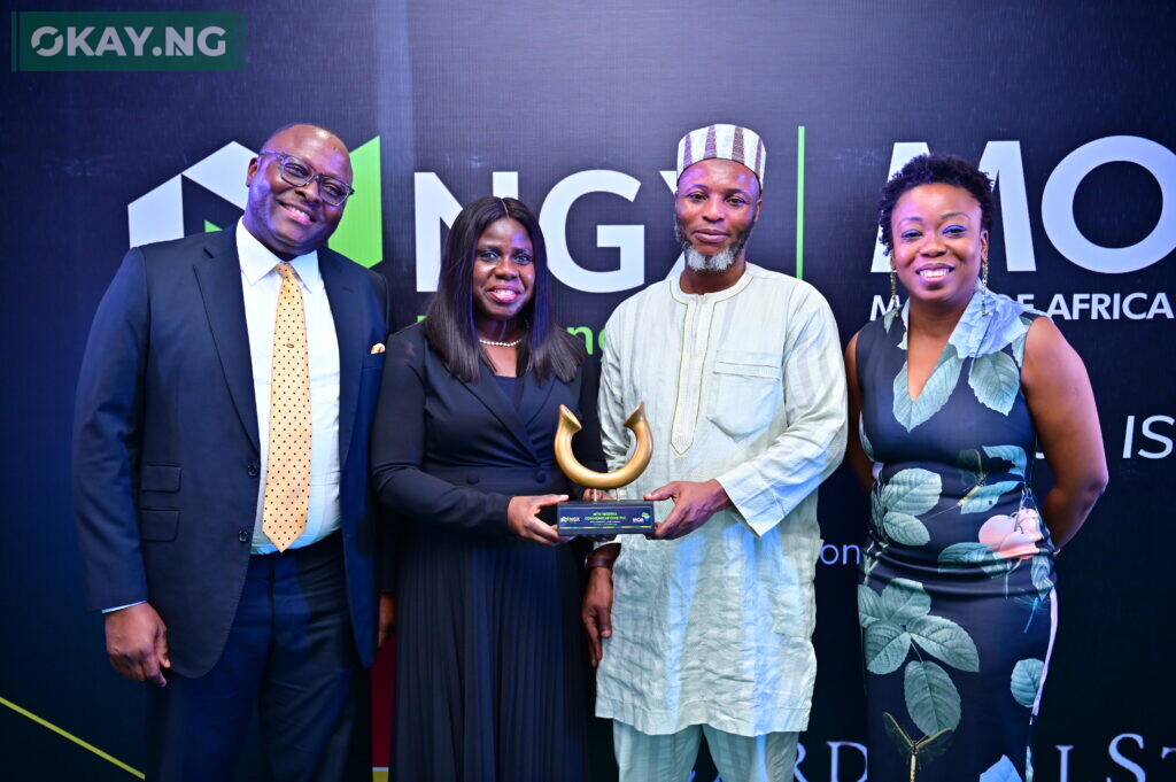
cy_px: 391
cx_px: 588
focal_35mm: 38
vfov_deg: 35.0
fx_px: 1240
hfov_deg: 50.7
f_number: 2.8
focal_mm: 38
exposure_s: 1/160
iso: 800
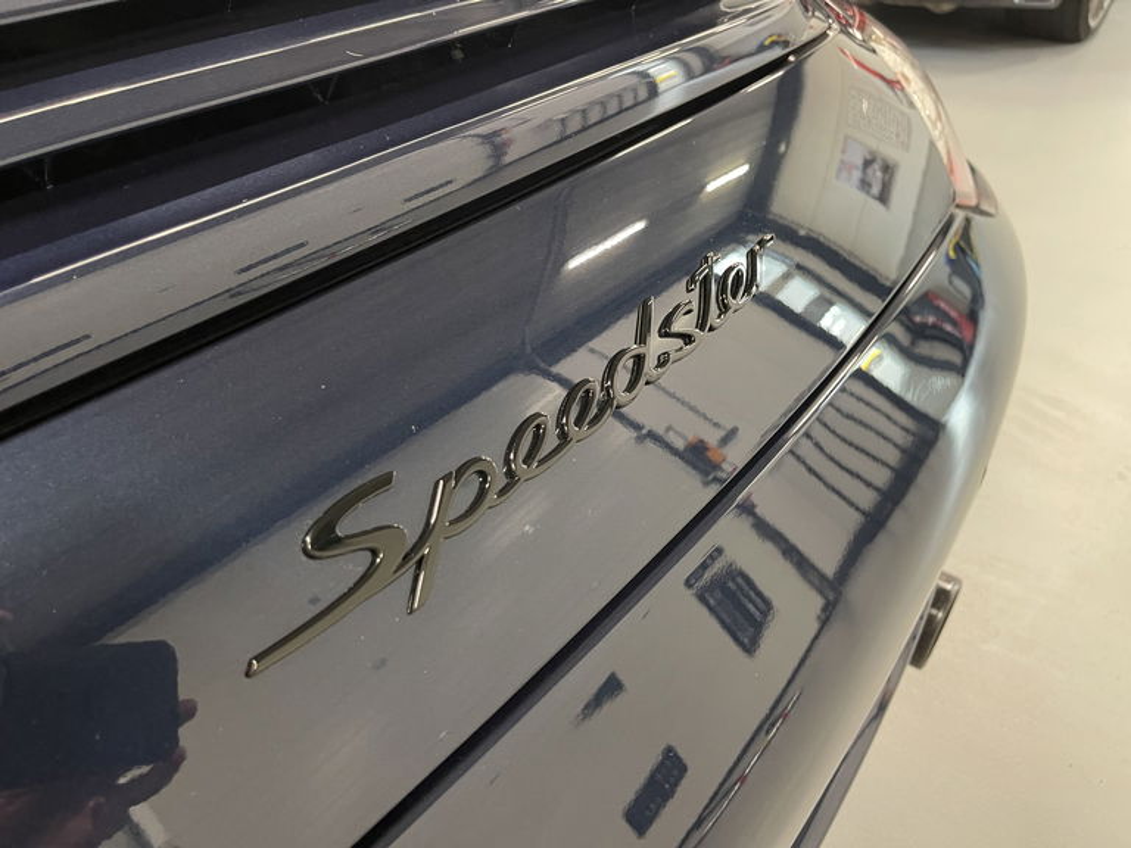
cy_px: 424
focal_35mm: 25
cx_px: 566
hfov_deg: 69.4
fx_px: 817
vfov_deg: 54.9
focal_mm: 5.1
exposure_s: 1/33
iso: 500
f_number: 1.6
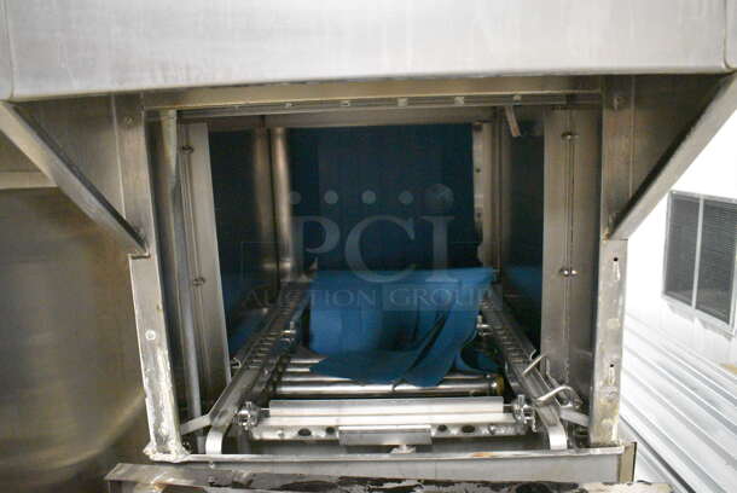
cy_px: 246
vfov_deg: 48.0
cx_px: 368
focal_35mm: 27
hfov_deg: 67.3
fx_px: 553
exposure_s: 1/100
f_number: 3.5
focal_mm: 18
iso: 12800
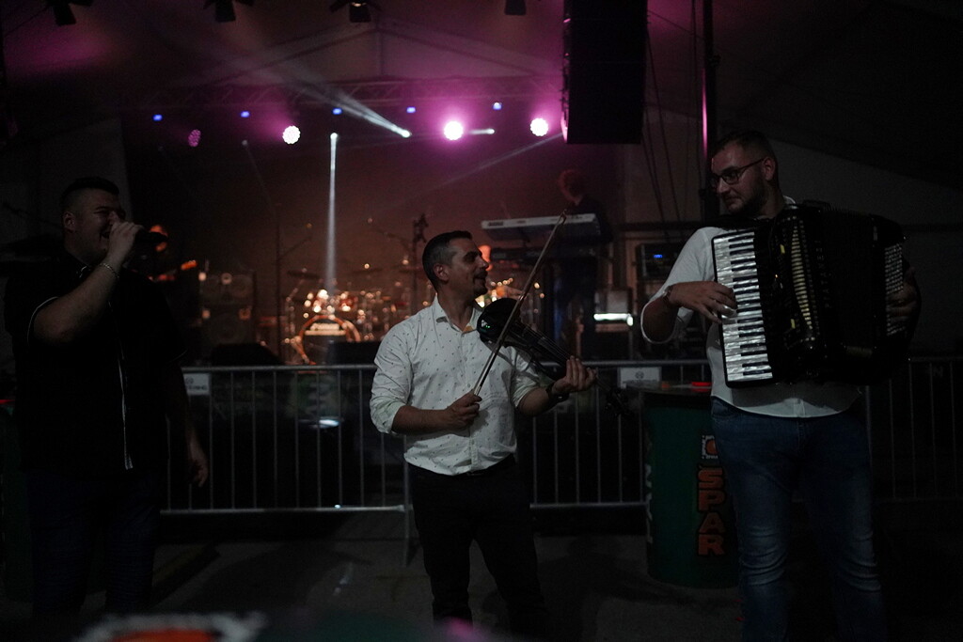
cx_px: 482
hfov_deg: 54.4
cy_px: 321
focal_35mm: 35
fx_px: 936
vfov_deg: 37.9
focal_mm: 35
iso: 6400
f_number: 1.4
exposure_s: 1/80
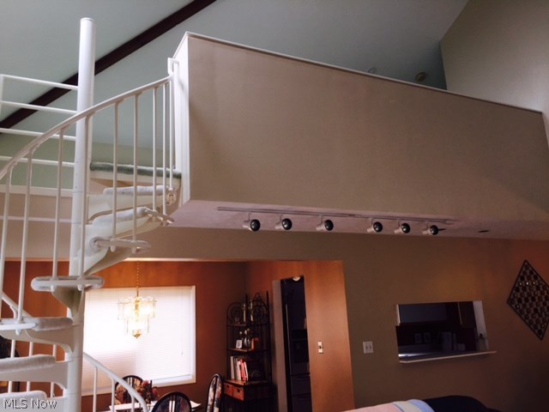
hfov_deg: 61.7
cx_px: 274
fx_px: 460
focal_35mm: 29
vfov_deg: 48.2
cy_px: 206
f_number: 2.2
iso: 32
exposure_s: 1/35
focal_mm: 4.15
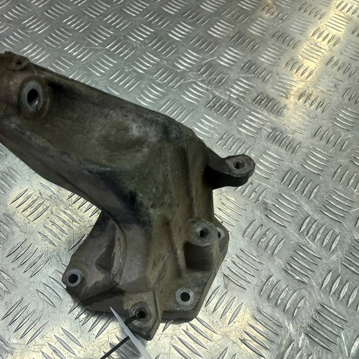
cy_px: 179
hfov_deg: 53.0
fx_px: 352
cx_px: 120
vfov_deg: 54.0
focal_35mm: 30
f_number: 1.8
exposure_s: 1/50
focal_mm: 4.6
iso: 40
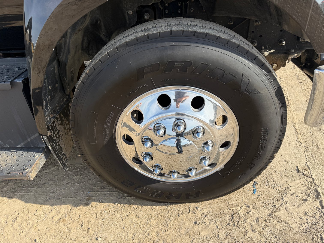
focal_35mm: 24
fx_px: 225
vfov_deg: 56.8
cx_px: 162
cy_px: 122
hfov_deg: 71.6
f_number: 1.78
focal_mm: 6.76
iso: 80
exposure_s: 1/2445
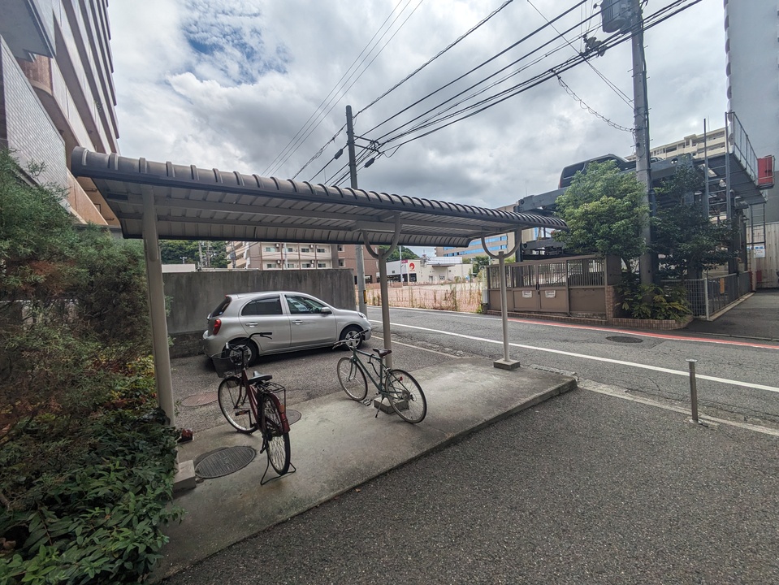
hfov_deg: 102.0
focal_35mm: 14
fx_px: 315
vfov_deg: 85.7
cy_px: 292
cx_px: 390
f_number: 2.2
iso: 48
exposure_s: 1/2674
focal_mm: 1.83
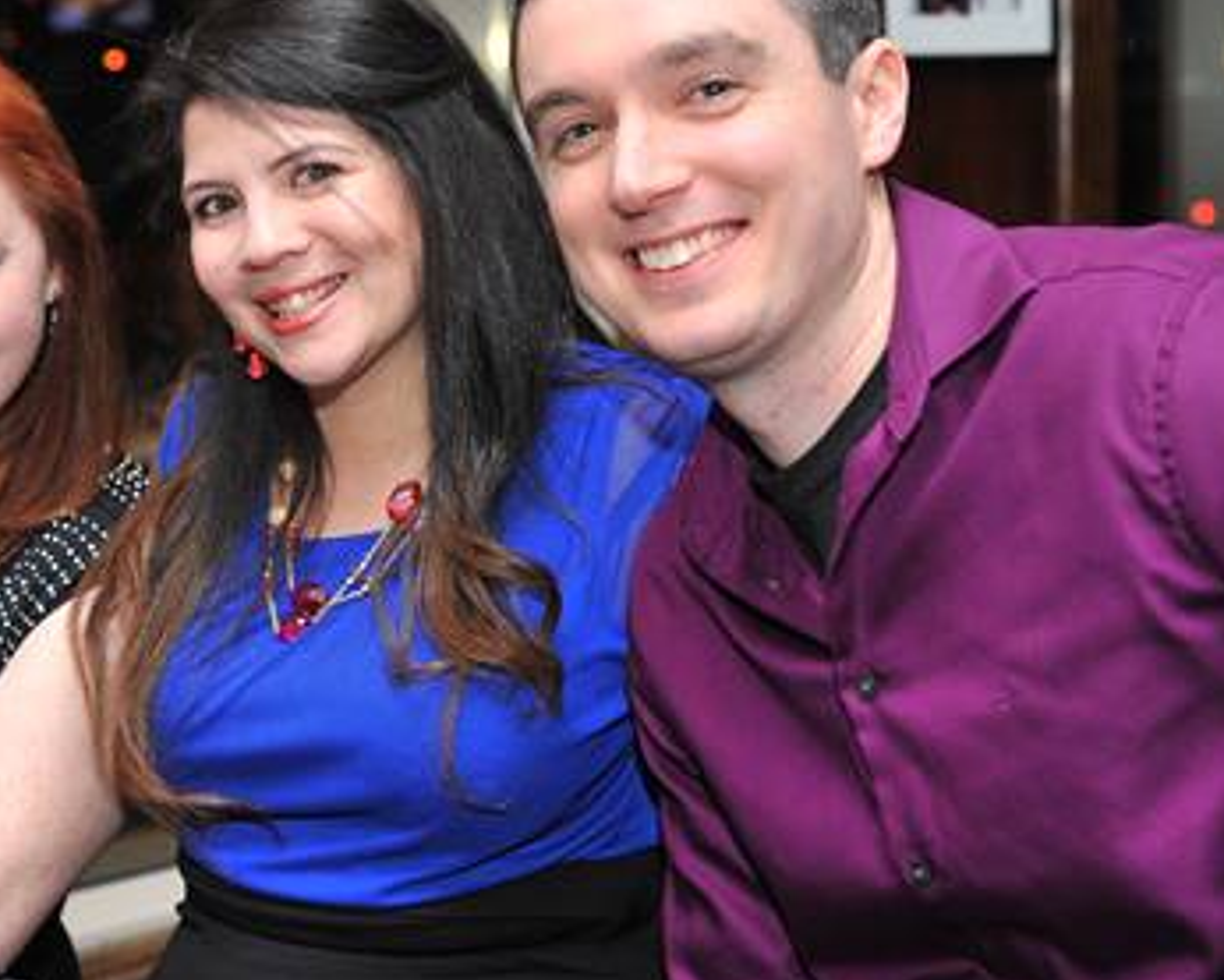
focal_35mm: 82
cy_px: 347
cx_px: 318
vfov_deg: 18.7
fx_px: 2971
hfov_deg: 23.1
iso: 1000
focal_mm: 55
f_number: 5
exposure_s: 1/100
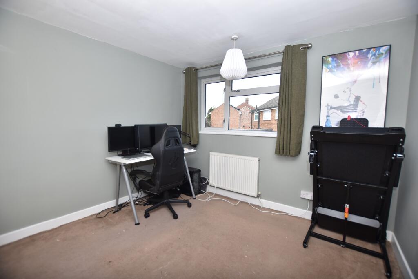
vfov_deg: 77.3
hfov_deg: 100.4
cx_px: 209
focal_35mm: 15
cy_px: 140
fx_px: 174
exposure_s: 1/250
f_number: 3.5
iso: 100
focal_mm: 10
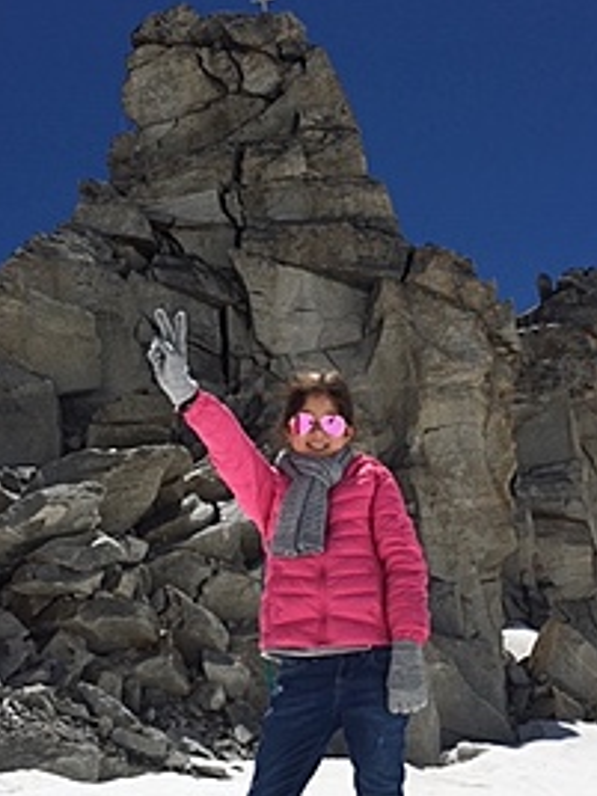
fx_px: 1196
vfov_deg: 36.8
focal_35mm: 52
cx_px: 291
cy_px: 422
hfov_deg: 28.0
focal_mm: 4.15
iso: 25
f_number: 2.2
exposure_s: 1/5128
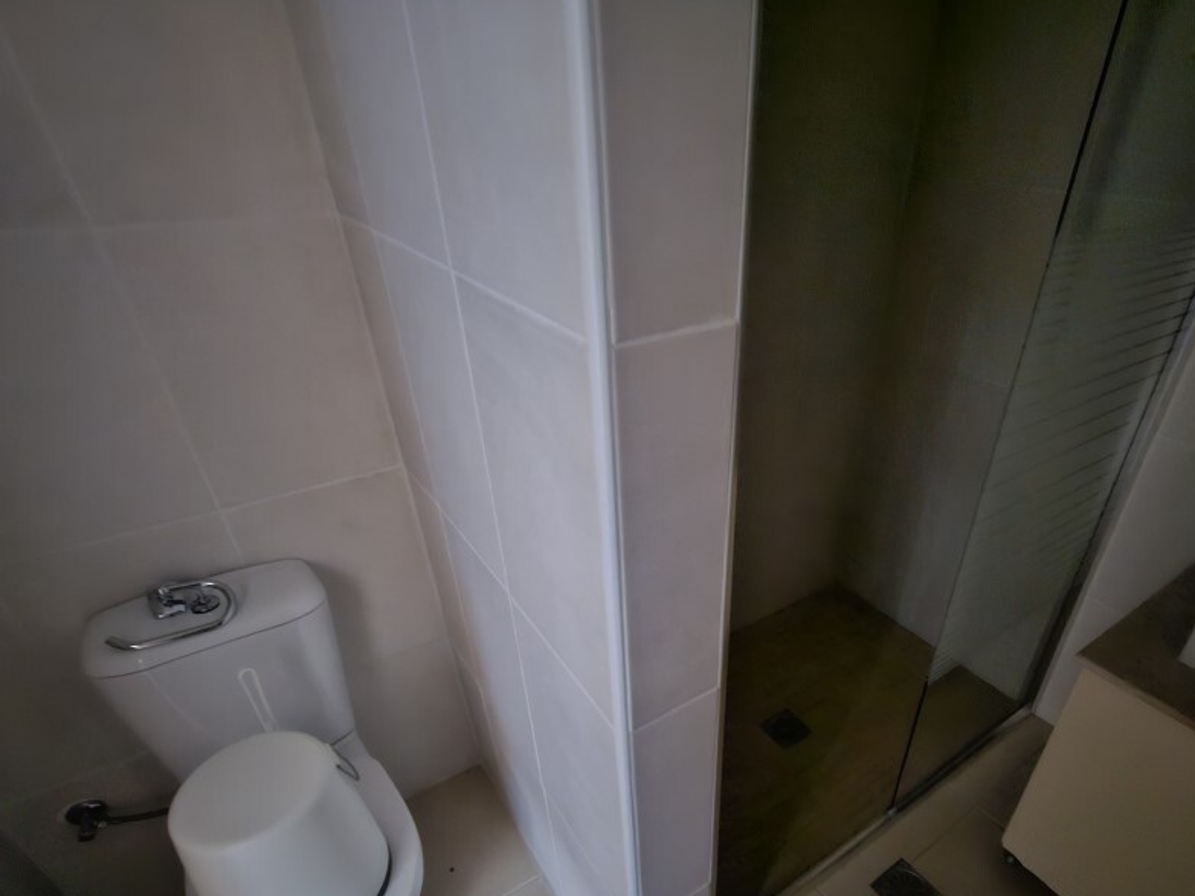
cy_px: 548
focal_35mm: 17
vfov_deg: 73.7
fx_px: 587
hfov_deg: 90.2
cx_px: 696
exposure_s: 1/6.26
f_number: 2.2
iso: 1600
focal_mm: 2.2
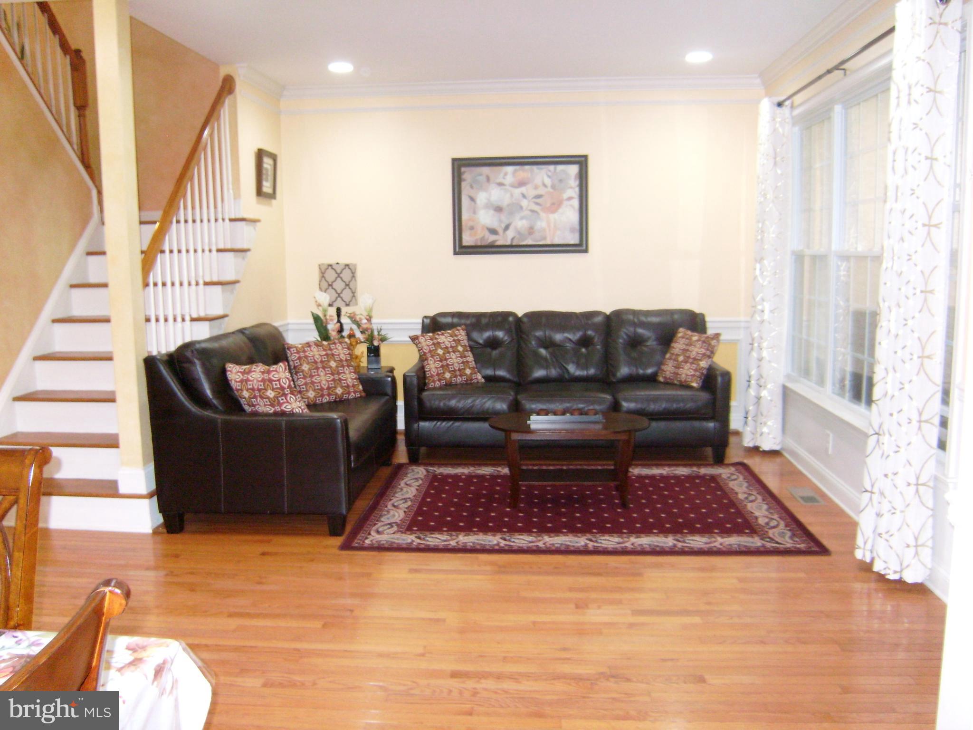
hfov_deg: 63.4
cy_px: 365
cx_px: 486
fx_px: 787
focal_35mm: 28
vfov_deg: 49.7
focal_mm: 4.7
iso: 320
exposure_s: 1/30
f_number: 2.8
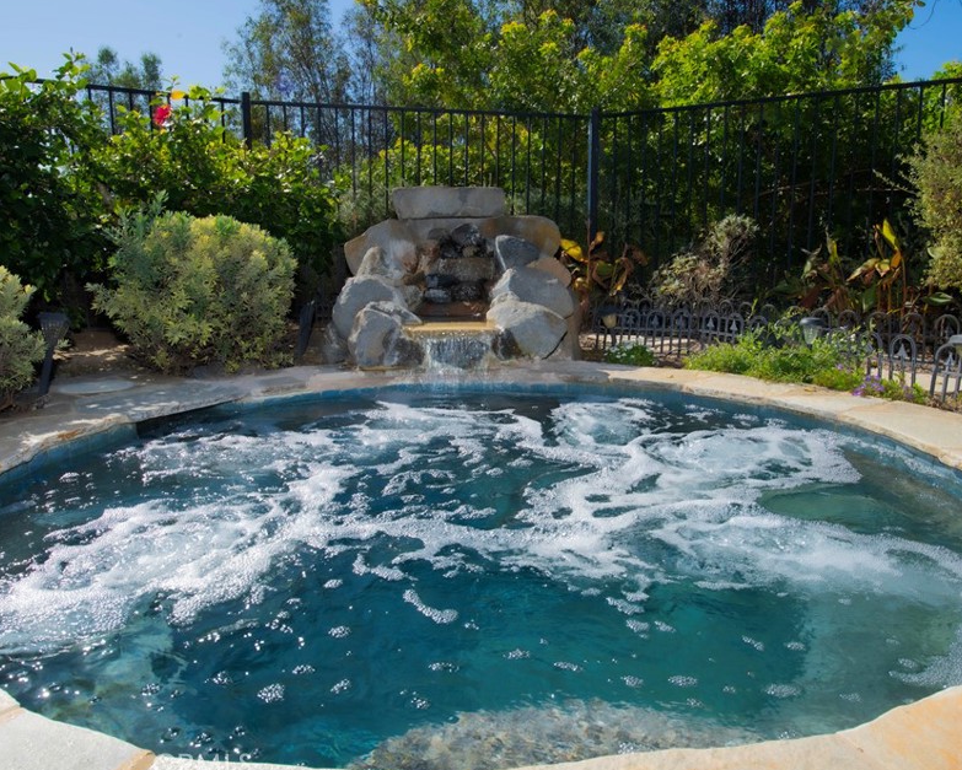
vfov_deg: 53.2
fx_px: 769
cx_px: 490
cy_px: 363
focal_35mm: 27
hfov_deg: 64.0
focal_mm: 22
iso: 320
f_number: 16
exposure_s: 1/200
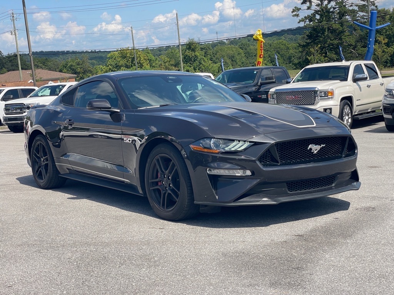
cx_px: 197
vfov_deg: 28.0
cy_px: 148
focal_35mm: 52
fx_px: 592
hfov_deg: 36.8
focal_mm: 6
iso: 25
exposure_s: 1/1020
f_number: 2
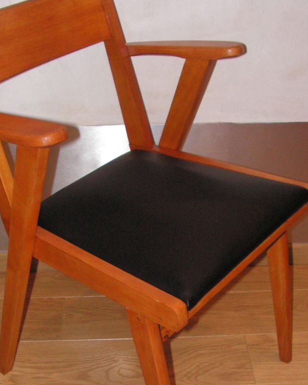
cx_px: 129
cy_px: 244
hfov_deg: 27.6
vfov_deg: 34.0
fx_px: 627
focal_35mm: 55
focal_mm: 6
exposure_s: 1/40
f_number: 3.2
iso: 200
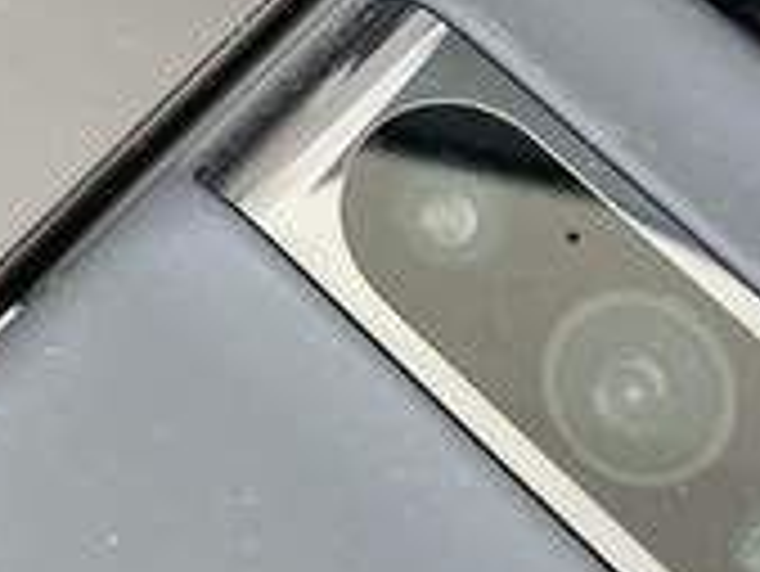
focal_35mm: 98
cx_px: 148
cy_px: -309
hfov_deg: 19.8
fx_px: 2153
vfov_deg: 14.1
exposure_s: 1/104
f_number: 1.8
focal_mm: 4.25
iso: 125
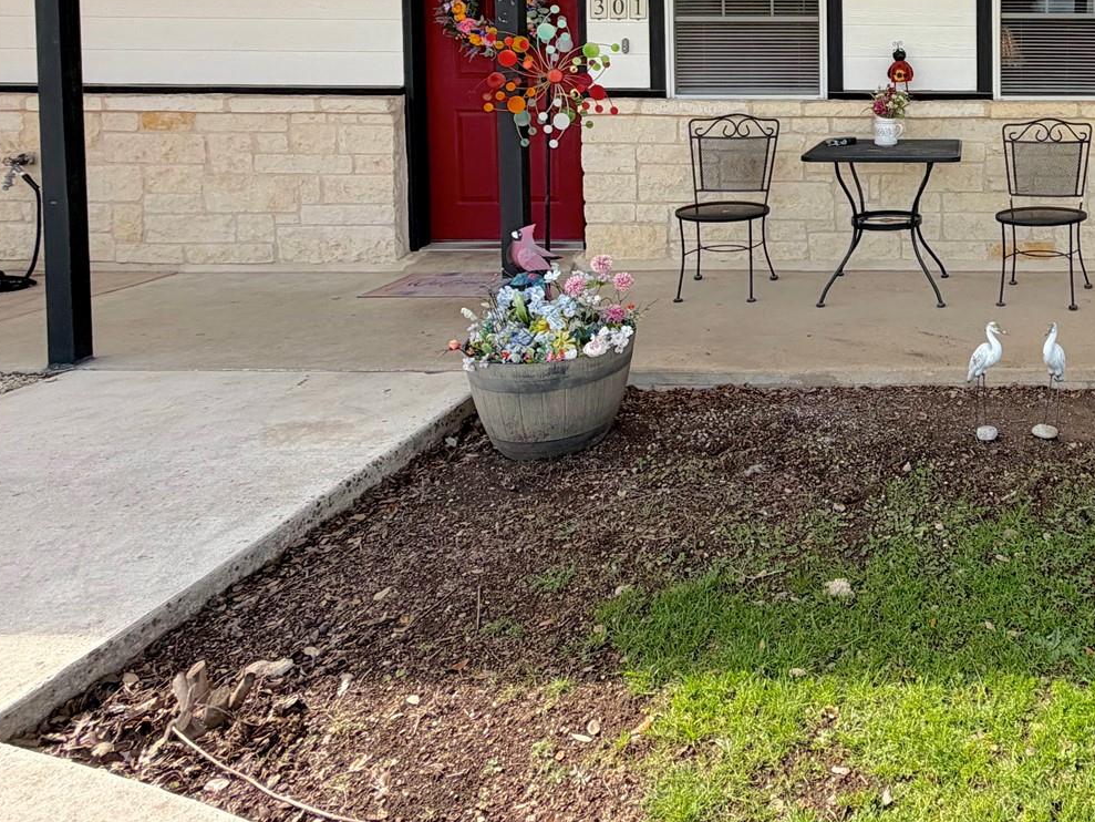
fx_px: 917
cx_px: 993
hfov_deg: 53.6
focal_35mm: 29
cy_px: 96
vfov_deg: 44.3
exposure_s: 1/709
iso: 40
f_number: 2.2
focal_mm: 2.22
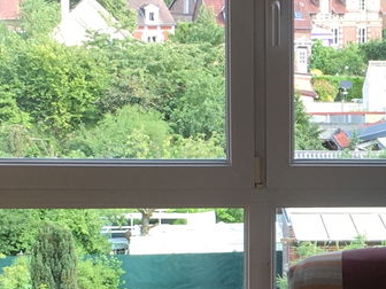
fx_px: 1539
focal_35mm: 138
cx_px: 508
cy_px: 222
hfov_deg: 13.7
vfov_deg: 10.7
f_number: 2.2
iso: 25
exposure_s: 1/103
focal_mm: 4.15
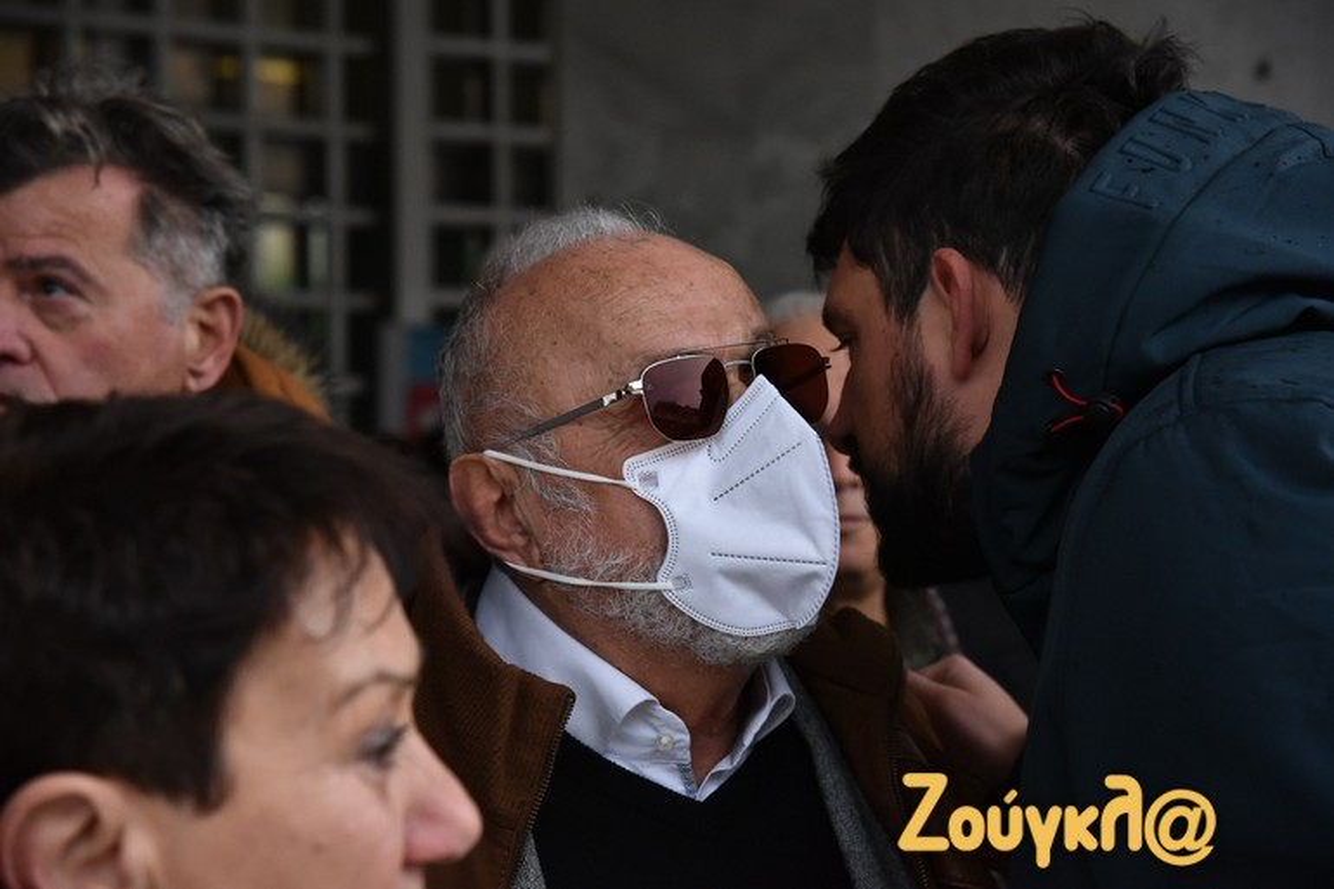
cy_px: 444
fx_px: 3149
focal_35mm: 85
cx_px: 667
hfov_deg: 23.9
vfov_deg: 16.1
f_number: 5.6
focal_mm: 85
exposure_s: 1/320
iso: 2200
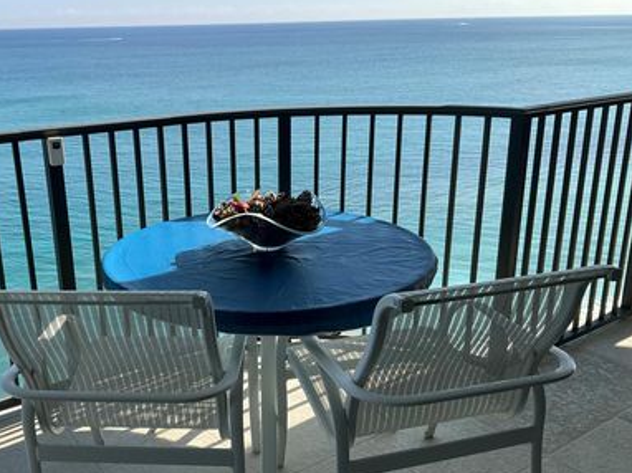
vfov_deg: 37.6
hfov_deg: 48.6
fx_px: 693
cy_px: 262
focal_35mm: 38
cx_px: 240
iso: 25
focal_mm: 3
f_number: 1.8
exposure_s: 1/1311
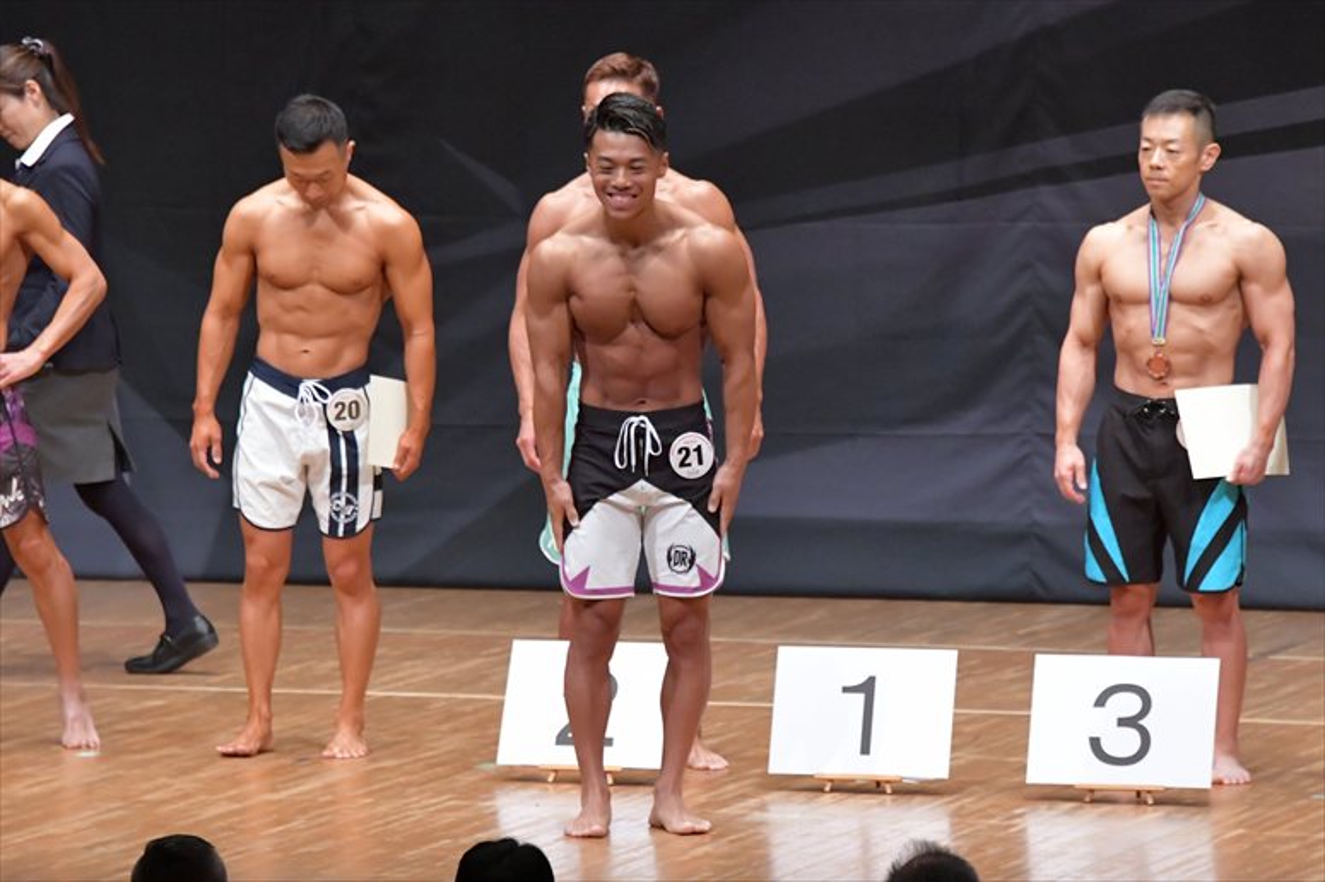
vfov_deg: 4.8
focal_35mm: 285
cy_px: 441
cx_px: 662
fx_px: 10485
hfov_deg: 7.2
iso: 8000
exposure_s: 1/400
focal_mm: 190
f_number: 5.6
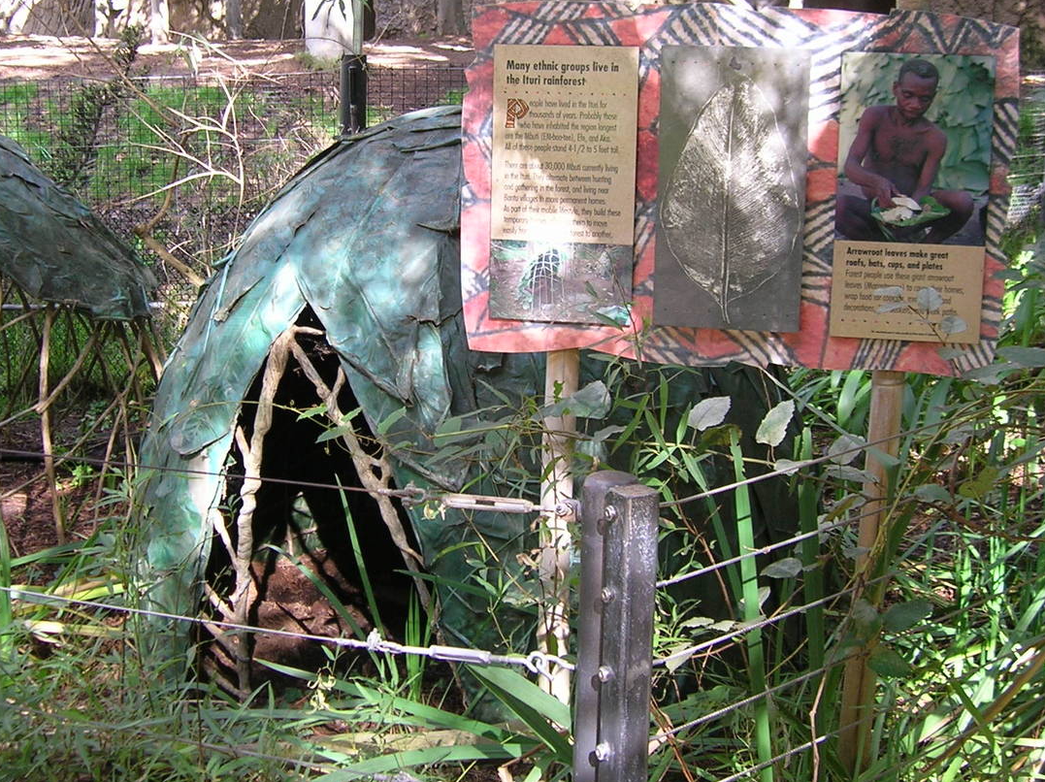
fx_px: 1569
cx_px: 430
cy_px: 328
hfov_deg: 36.7
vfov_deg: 28.0
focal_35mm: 52
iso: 50
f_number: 2.9
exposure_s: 1/33.6
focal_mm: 5.8
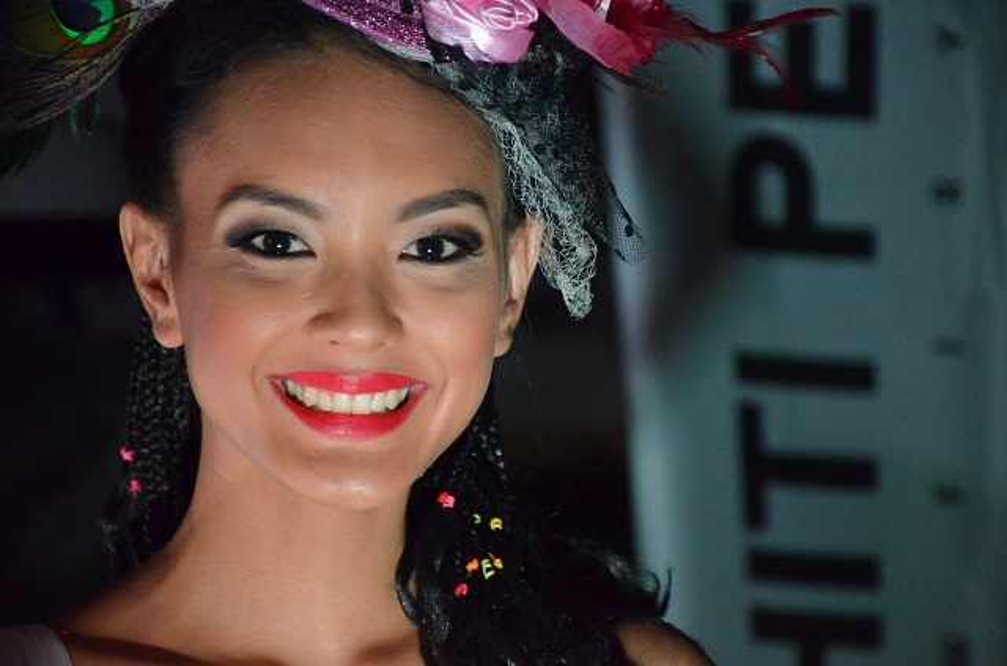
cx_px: 504
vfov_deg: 9.1
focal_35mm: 150
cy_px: 333
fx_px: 4184
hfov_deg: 13.7
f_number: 5.6
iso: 5000
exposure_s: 1/100
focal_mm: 100
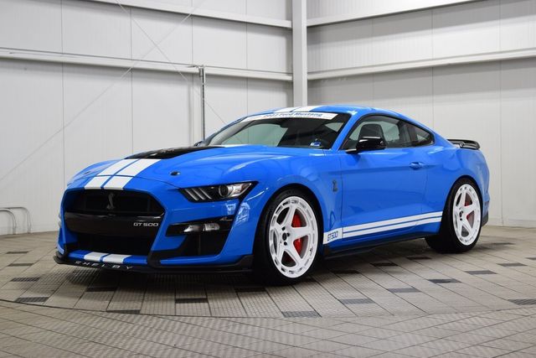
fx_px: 893
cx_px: 268
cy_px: 179
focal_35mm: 60
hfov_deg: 33.4
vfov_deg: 22.6
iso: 400
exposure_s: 1/20
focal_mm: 40
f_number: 6.3
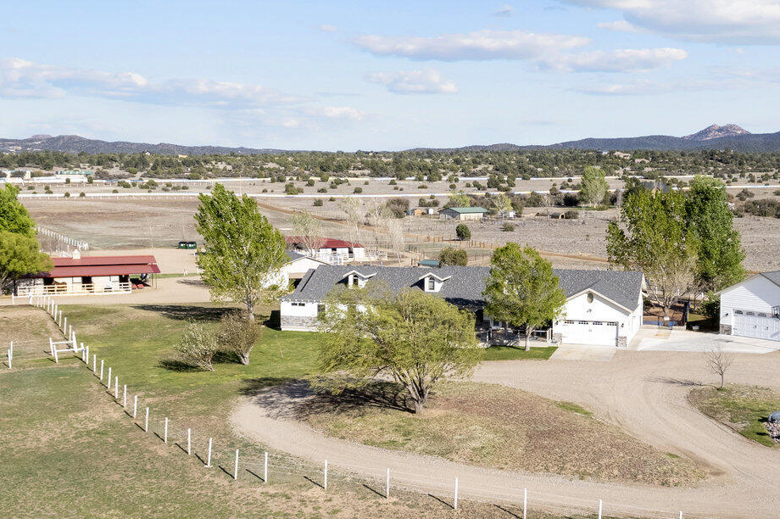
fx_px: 1061
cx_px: 501
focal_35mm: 49
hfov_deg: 40.0
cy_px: 245
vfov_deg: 27.5
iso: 100
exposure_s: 1/160
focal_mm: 8.38
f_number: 2.8
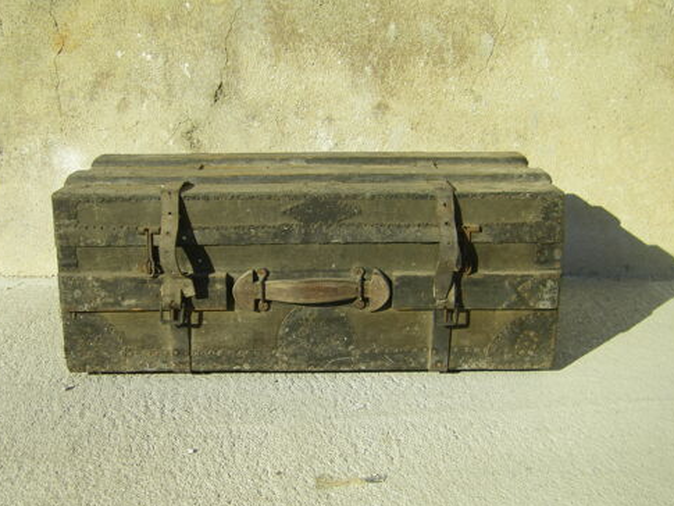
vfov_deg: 30.9
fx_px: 915
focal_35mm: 47
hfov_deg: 40.4
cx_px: 332
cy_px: 279
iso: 64
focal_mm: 6.3
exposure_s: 1/200
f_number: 7
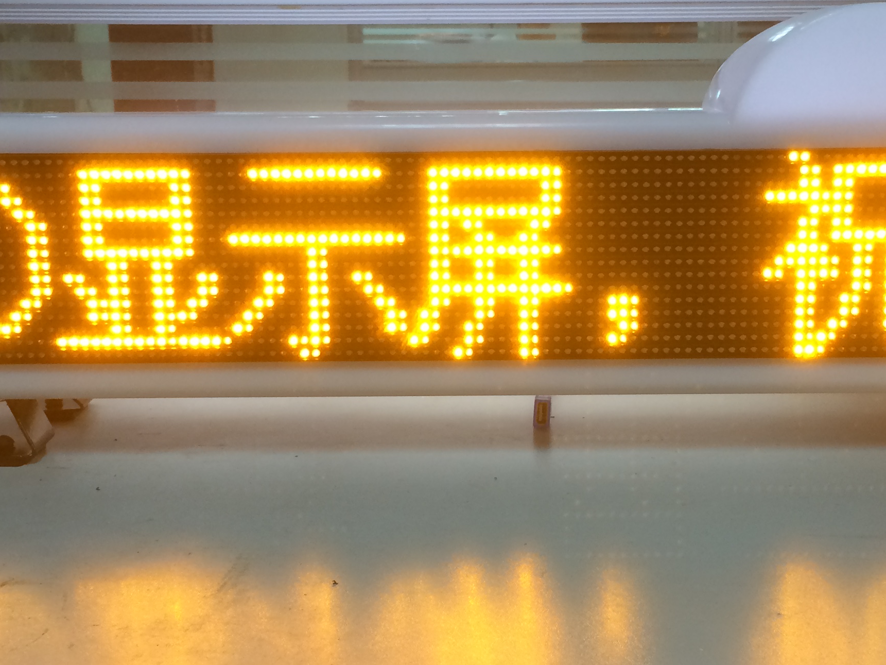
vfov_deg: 26.6
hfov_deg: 34.9
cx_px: 516
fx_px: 1408
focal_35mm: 55
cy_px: 348
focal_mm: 4.15
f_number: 2.2
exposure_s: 1/33
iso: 100
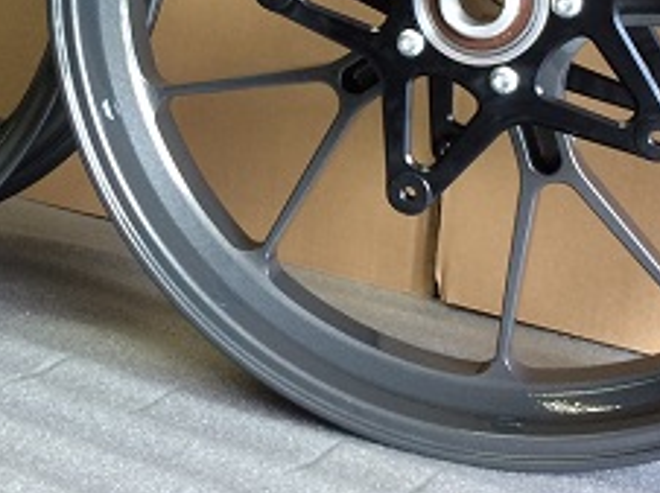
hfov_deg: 25.2
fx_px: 1467
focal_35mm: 77
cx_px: 199
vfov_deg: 18.5
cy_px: -15
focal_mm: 4.15
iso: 64
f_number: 2.2
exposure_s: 1/33
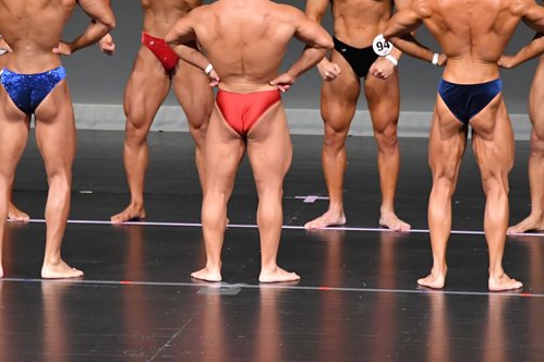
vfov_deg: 3.1
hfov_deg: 4.7
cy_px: 89
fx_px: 6690
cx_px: 263
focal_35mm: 443
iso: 5000
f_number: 5.6
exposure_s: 1/400
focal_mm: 190
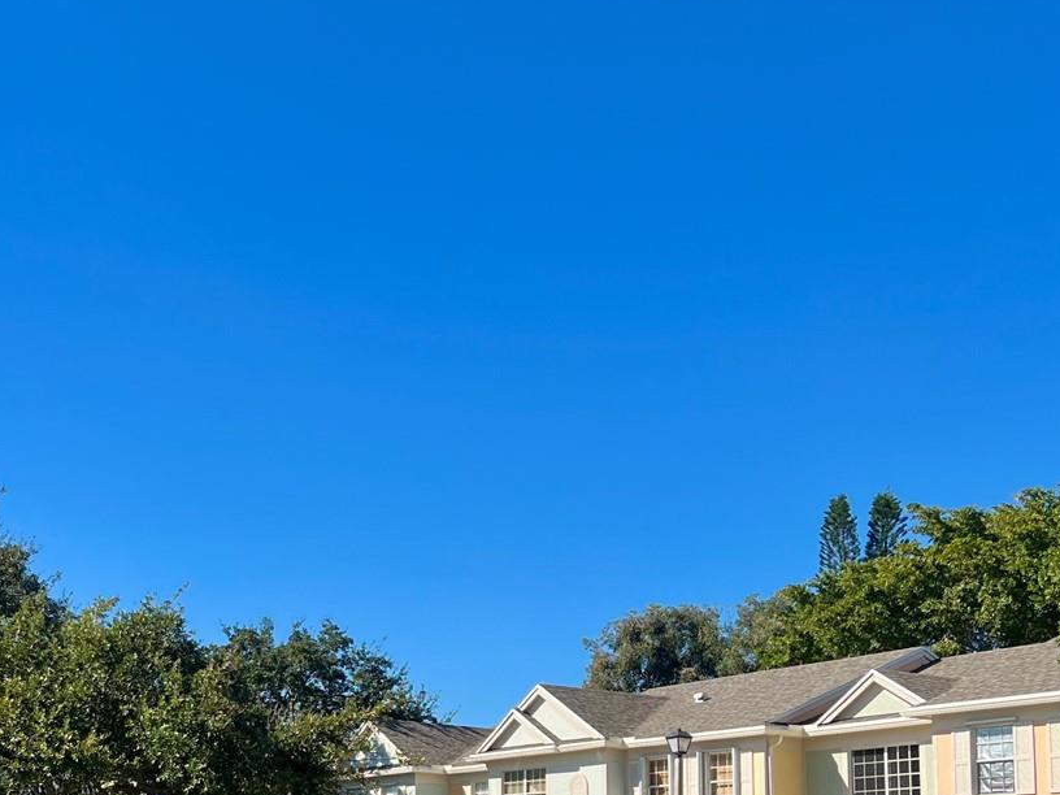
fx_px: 1562
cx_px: 182
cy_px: 742
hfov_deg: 36.0
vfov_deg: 27.4
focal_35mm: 51
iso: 50
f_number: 1.5
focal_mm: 5.7
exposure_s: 1/3356
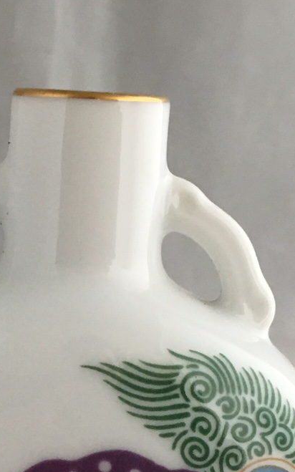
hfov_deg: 13.9
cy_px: 517
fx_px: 1209
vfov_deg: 21.0
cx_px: 82
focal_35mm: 94
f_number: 2.2
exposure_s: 1/33
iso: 125
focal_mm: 4.15
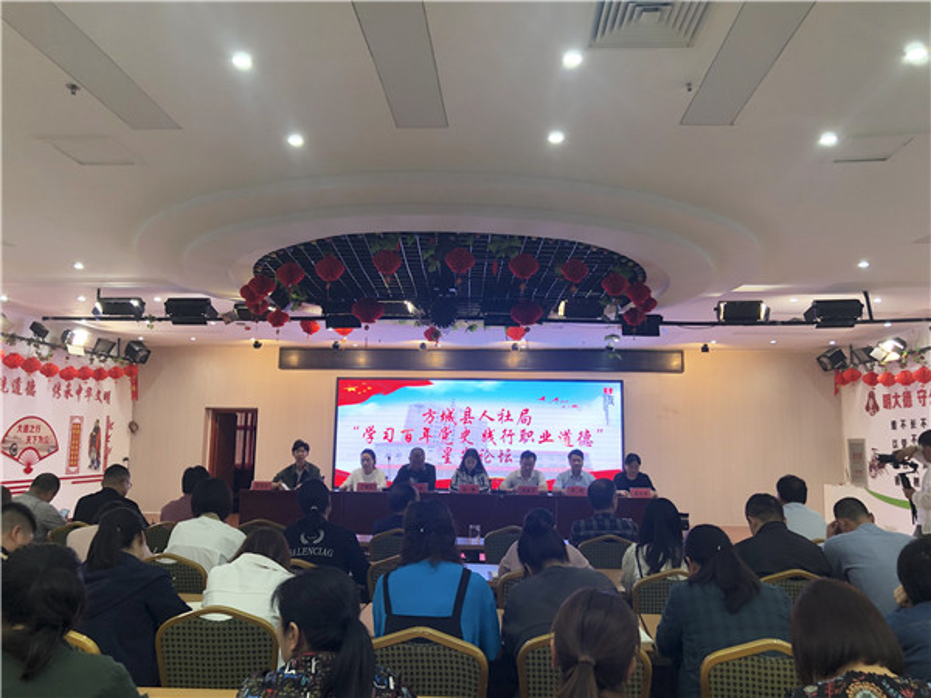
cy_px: 349
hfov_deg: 63.4
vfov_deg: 49.7
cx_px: 466
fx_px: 753
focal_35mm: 28
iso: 125
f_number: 1.8
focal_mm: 3.99
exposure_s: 1/100
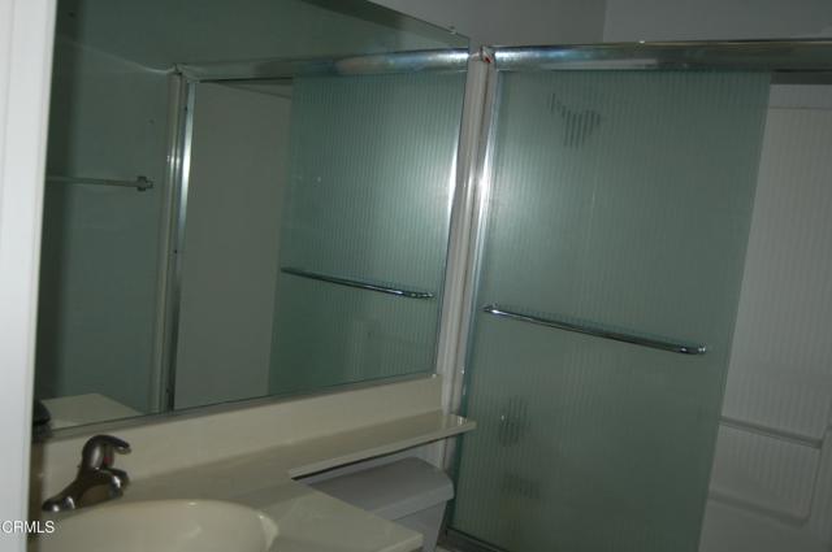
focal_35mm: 34
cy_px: 276
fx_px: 796
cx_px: 416
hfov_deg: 55.2
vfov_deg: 38.3
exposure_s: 1/60
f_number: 3.8
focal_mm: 23
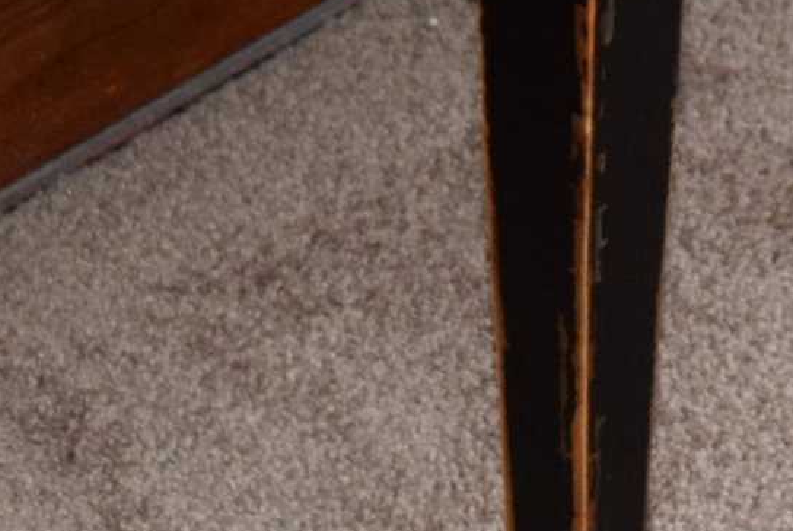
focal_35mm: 198
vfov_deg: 6.7
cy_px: -567
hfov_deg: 10.3
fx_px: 4366
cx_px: 636
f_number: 4.5
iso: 800
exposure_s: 1/80
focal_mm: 24
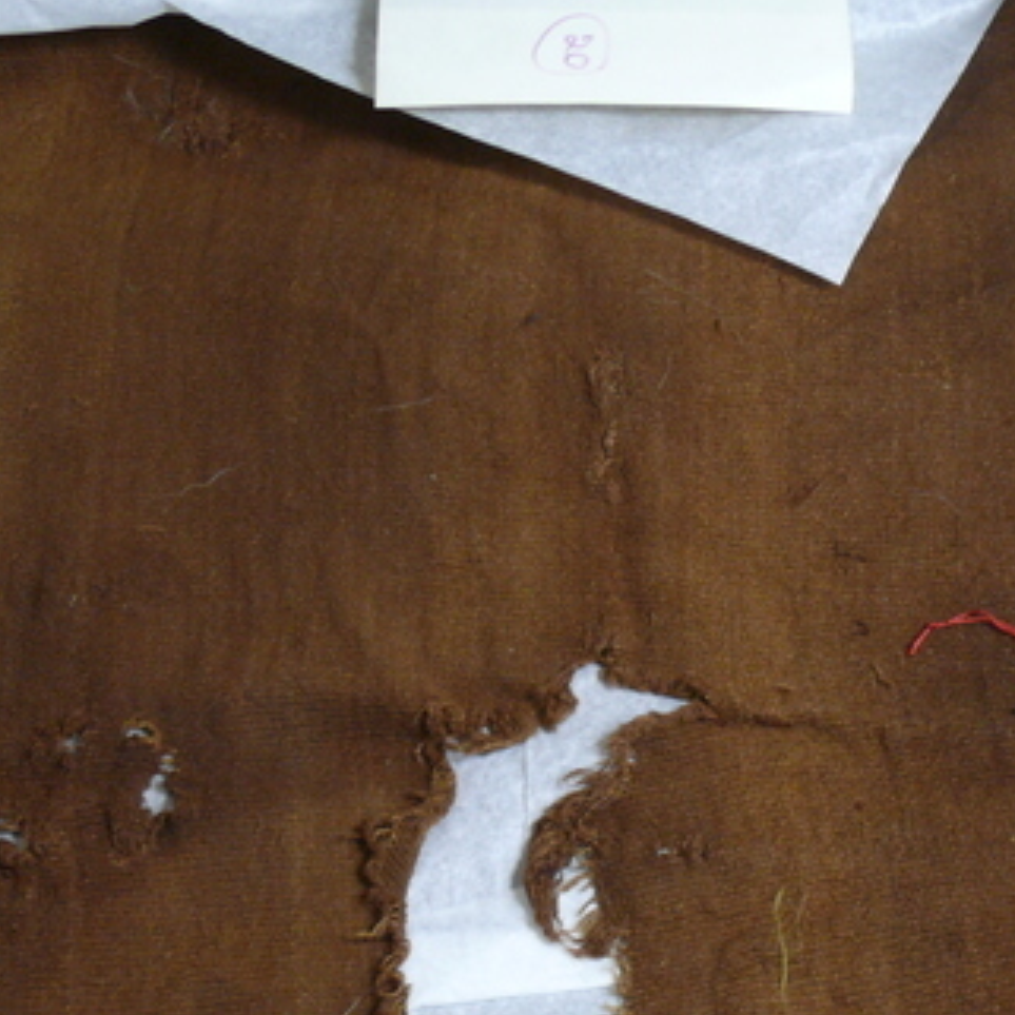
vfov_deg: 22.3
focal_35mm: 77
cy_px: 765
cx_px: 844
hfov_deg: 22.1
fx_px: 2554
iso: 160
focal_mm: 7.4
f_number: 2.8
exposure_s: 1/30
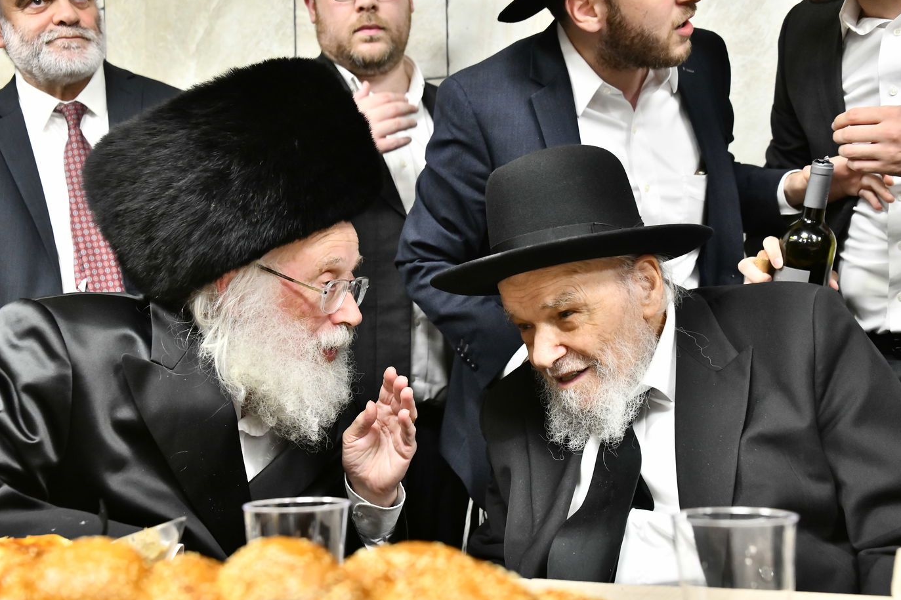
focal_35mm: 51
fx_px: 1276
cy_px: 299
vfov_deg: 26.5
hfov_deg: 38.9
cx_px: 448
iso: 3200
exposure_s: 1/200
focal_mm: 50
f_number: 5.6
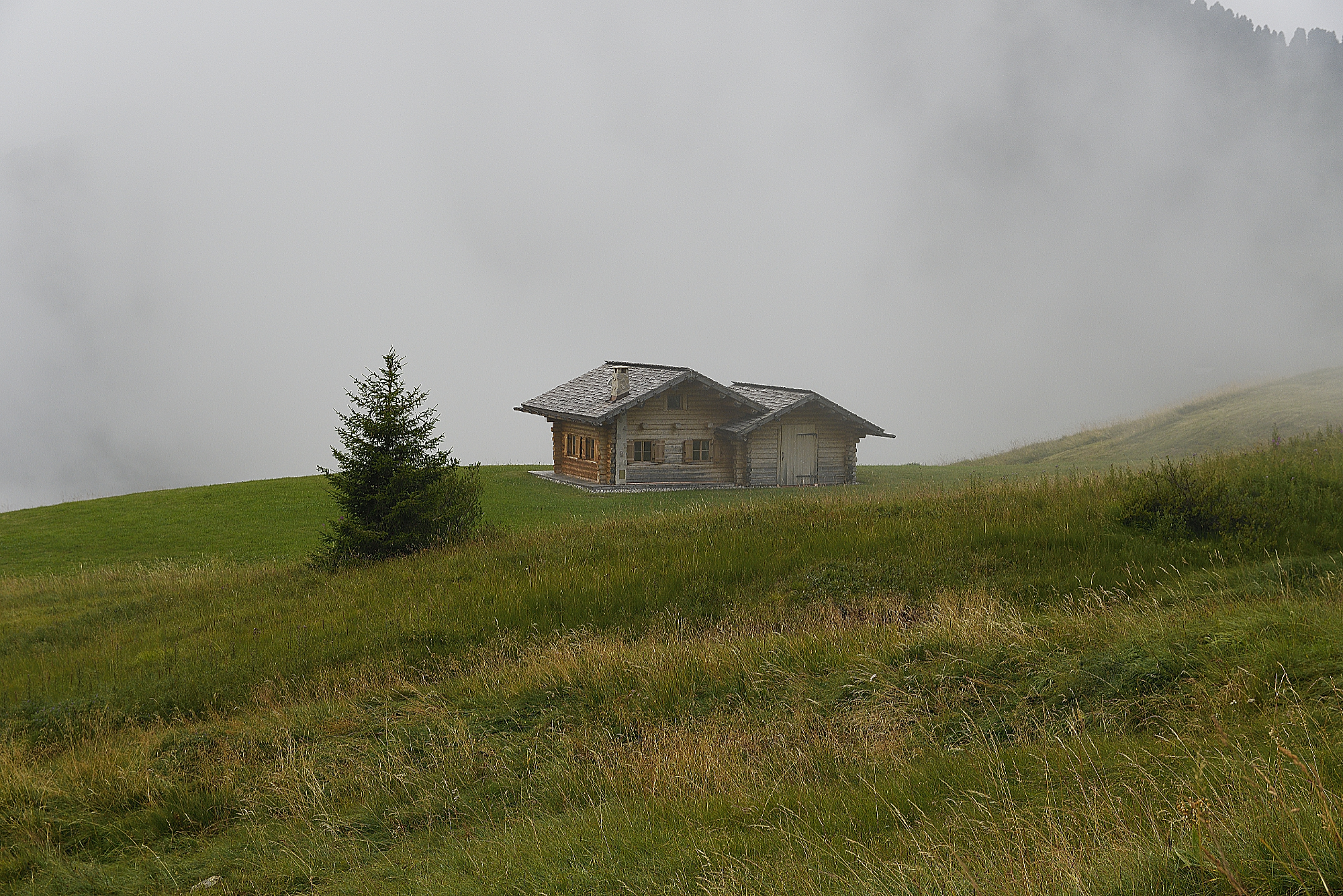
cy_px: 448
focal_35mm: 60
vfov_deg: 22.6
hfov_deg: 33.4
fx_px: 2239
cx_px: 672
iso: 250
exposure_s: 1/1000
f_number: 6.3
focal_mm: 40
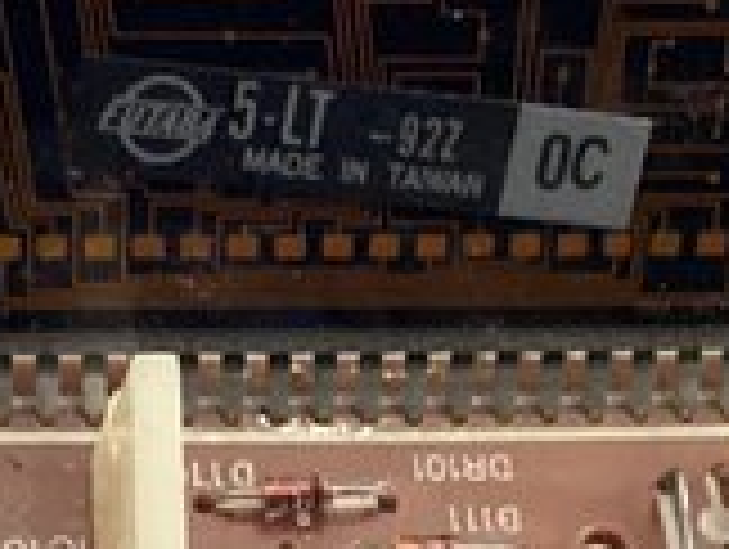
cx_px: 108
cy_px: 562
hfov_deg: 17.2
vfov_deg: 13.0
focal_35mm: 113
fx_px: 2383
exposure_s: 1/15
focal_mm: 3.3
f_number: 2.4
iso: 800
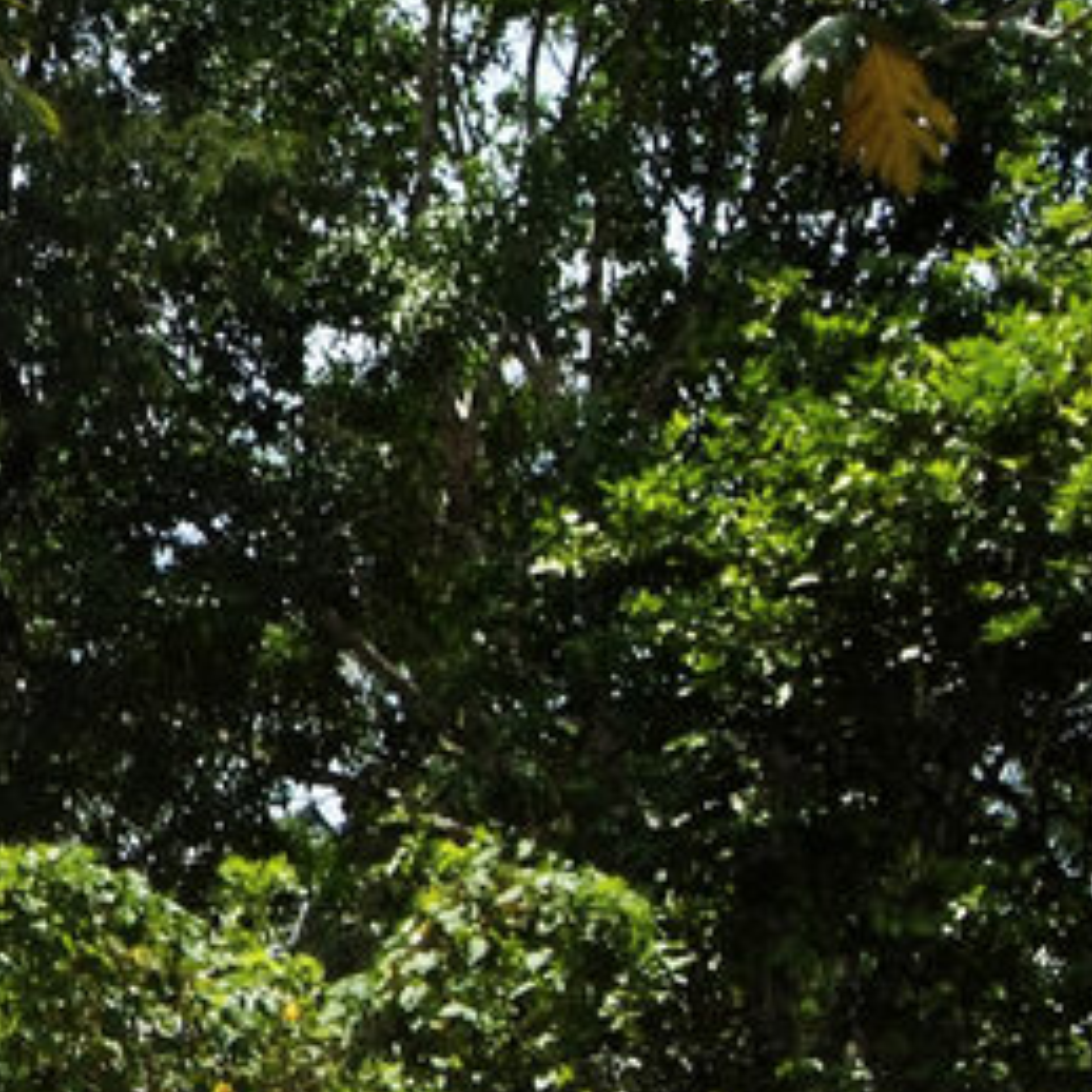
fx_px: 7174
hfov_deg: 8.3
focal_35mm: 201
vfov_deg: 8.6
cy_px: 1505
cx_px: -1012
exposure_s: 1/200
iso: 100
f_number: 7.1
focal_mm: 31
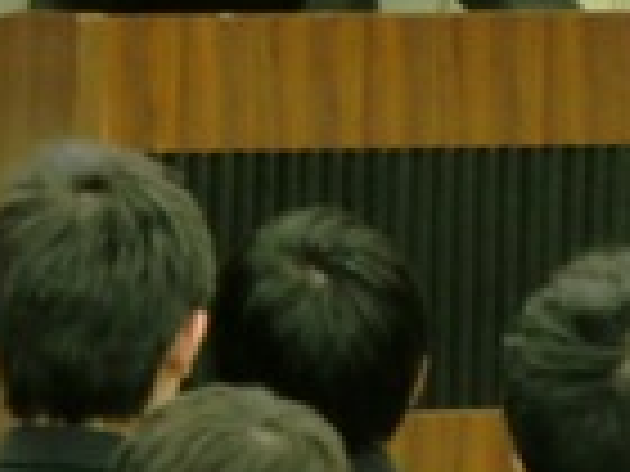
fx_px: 13977
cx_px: 243
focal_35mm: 768
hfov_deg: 2.6
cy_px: -171
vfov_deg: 1.9
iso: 400
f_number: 5.8
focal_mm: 43
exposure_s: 1/20
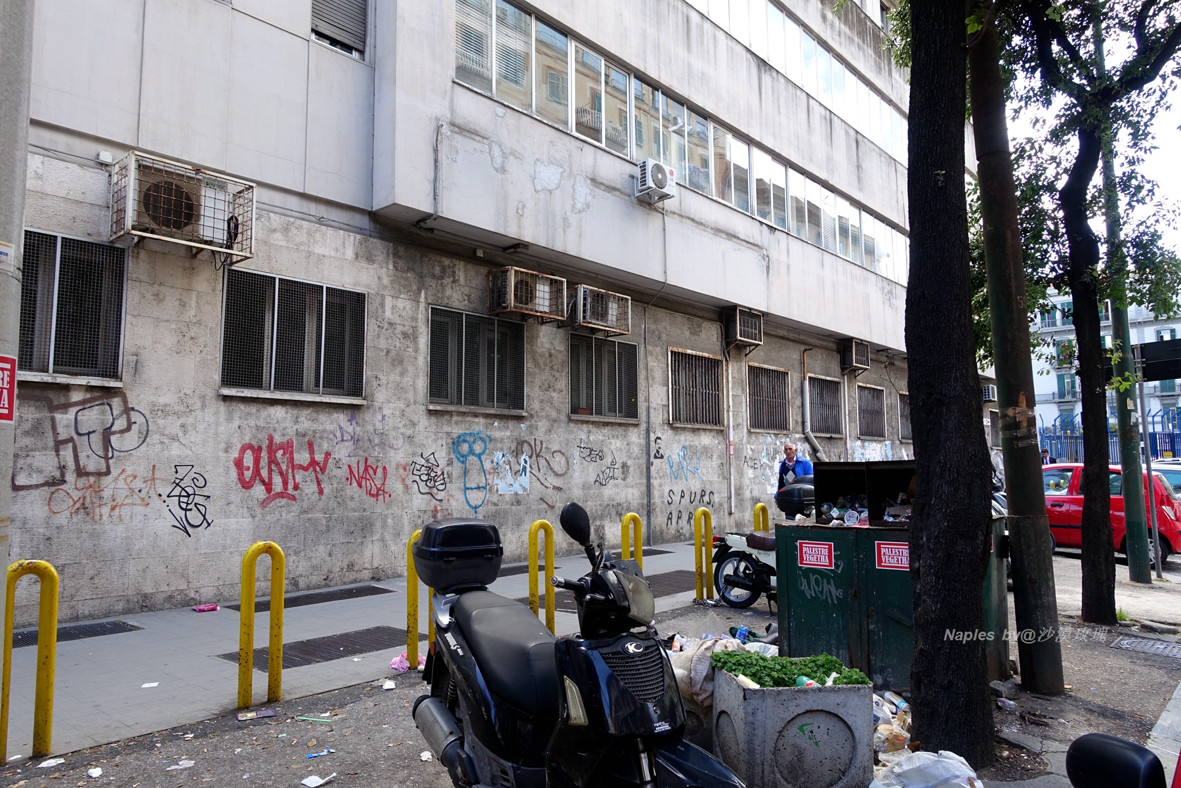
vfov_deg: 53.1
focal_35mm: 24
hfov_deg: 73.7
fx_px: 787
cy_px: 394
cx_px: 590
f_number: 4.5
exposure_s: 1/80
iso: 125
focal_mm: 8.8
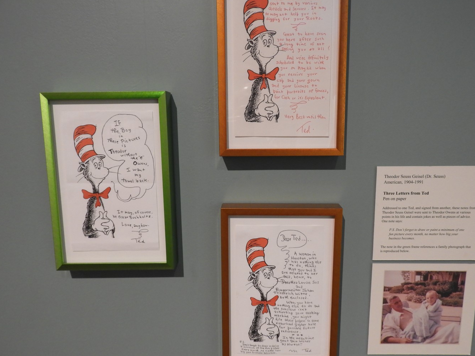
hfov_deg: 67.3
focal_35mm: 26
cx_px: 250
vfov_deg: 53.1
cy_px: 179
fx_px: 357
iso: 360
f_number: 3.3
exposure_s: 1/30
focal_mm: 4.3
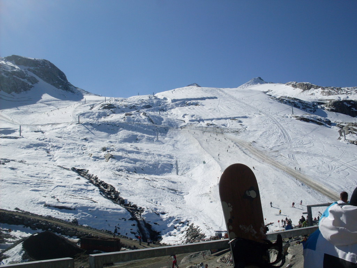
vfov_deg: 37.7
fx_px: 392
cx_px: 178
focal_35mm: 38
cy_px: 134
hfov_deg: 49.0
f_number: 8.4
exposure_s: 1/500
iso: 80
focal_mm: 6.3
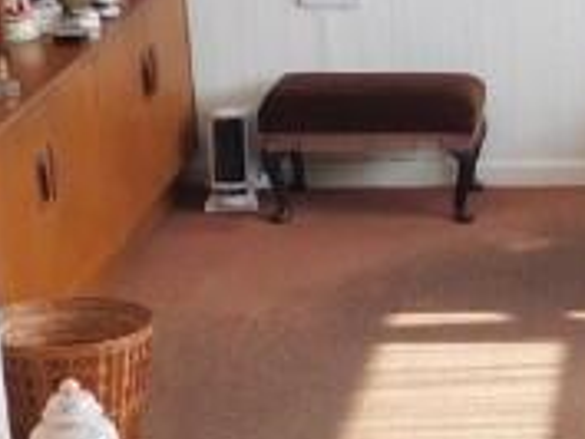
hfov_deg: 14.3
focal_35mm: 133
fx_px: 2249
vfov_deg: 11.1
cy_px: 360
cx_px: 734
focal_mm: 4
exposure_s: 1/60
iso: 125
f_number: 3
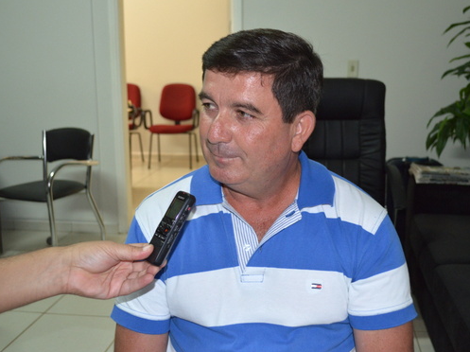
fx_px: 583
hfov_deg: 43.8
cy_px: 177
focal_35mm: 43
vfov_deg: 33.6
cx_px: 261
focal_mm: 26
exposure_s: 1/60
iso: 900
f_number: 4.2
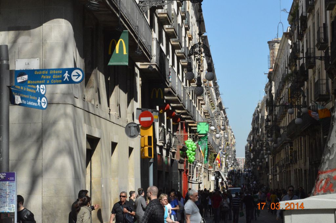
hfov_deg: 23.4
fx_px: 811
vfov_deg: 15.7
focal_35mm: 87
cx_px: 168
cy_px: 112
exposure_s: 1/3200
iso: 3200
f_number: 11
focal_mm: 58
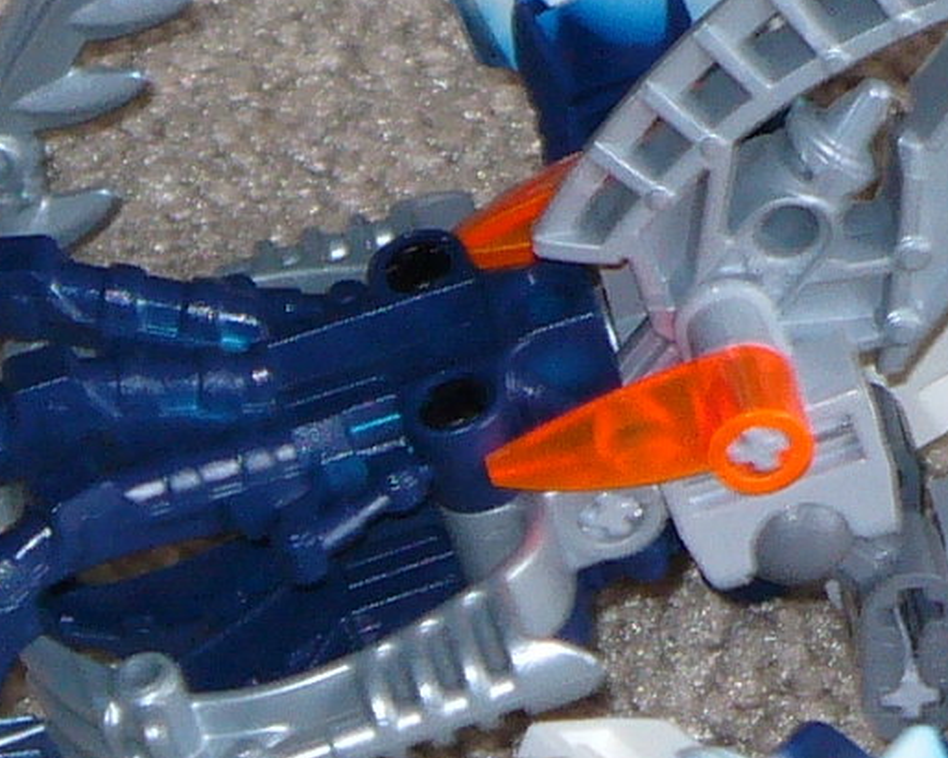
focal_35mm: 617
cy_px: 328
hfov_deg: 3.1
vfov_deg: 2.5
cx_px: 1271
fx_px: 17308
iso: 100
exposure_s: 1/30
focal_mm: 21
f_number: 3.7
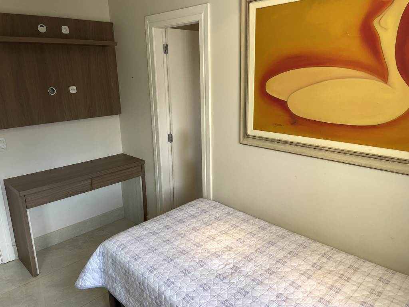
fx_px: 307
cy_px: 154
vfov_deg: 53.1
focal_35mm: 26
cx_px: 204
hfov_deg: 67.3
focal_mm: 4.2
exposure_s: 1/121
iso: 32
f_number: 1.6
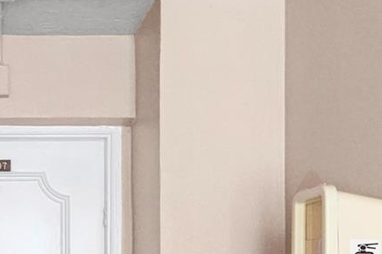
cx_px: 4
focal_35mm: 70
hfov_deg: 27.3
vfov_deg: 18.7
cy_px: 274
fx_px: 742
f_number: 8
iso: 10000
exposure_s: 1/25
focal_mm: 19
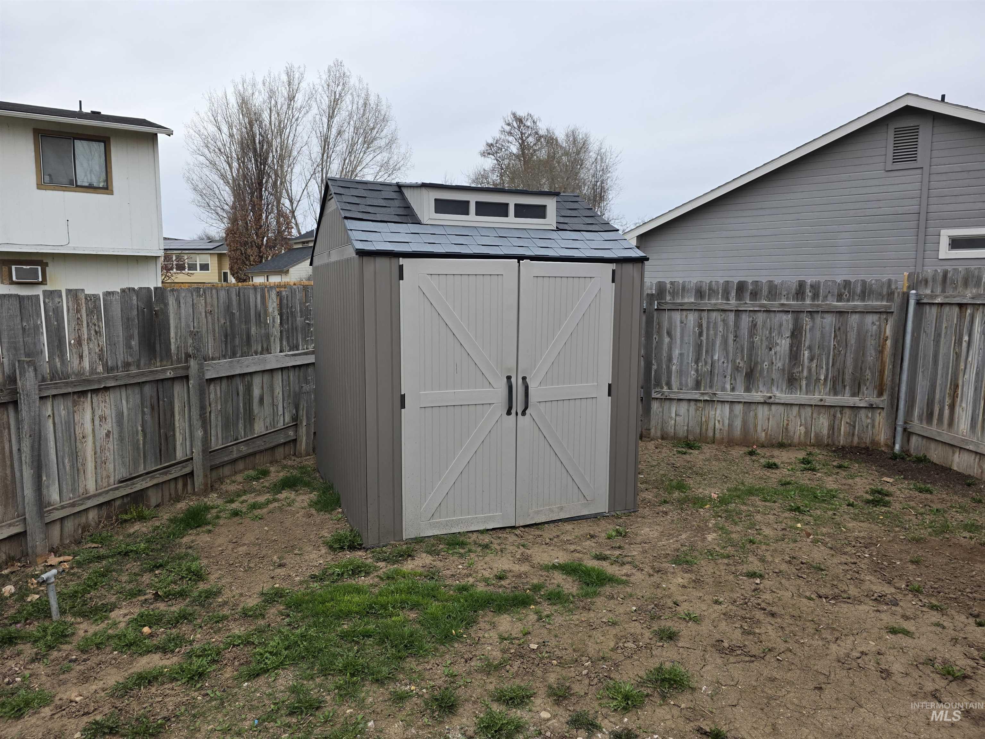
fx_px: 654
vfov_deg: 58.9
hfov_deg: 73.9
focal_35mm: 23
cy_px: 370
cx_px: 492
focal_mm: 6.3
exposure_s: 1/1468
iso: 80
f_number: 1.7
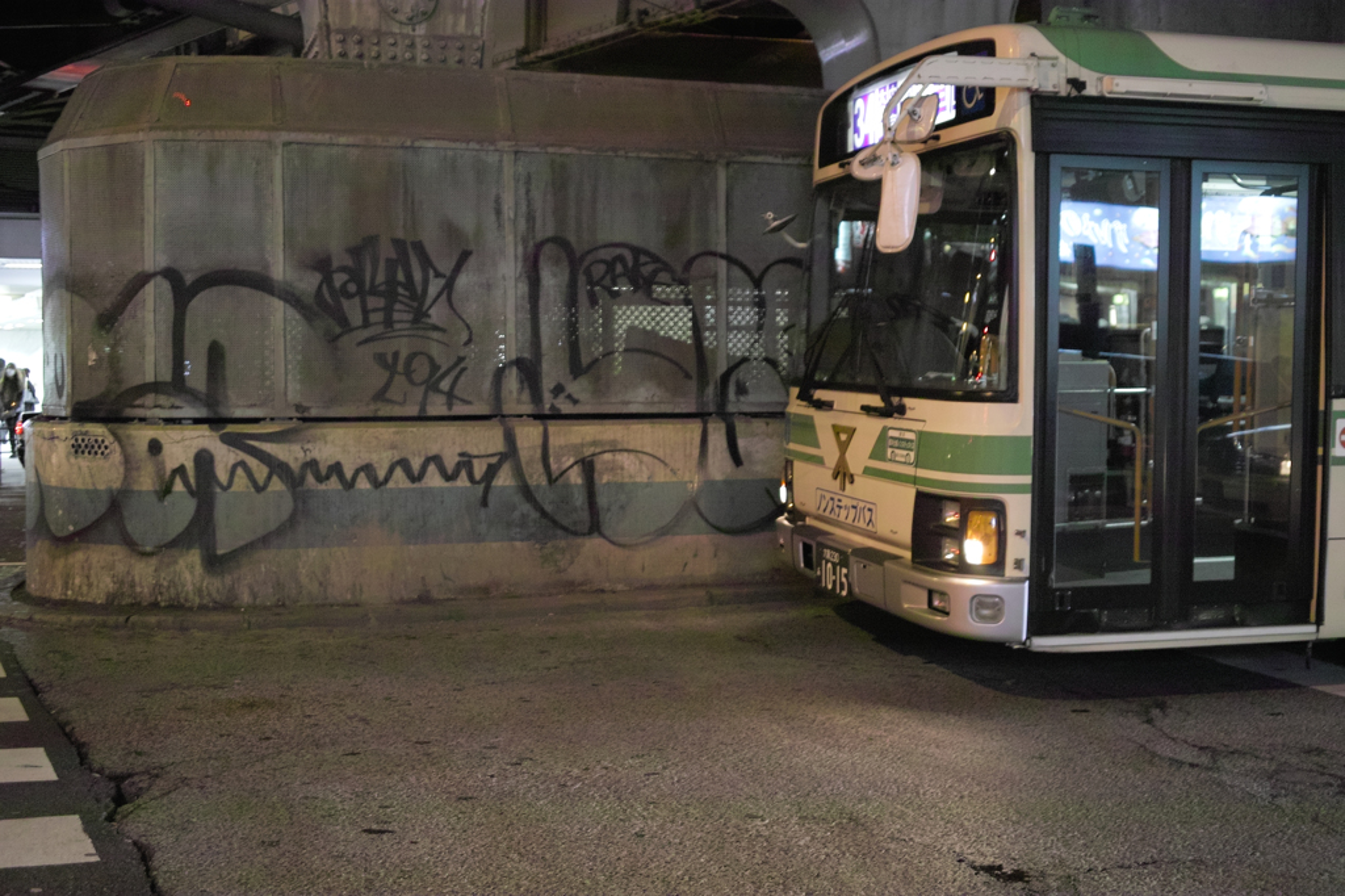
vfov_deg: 32.6
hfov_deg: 47.4
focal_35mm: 41
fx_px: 1531
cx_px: 672
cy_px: 448
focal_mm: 24.2
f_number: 2.8
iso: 800
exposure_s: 1/10
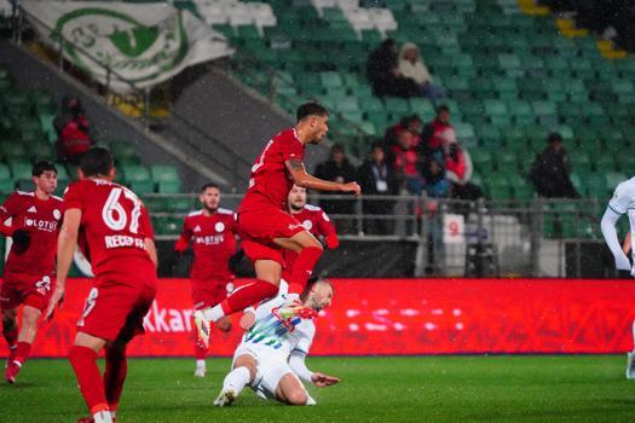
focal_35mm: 419
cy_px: 212
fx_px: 7390
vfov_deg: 3.3
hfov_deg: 4.9
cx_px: 318
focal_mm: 419
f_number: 6.3
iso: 16000
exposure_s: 1/2000
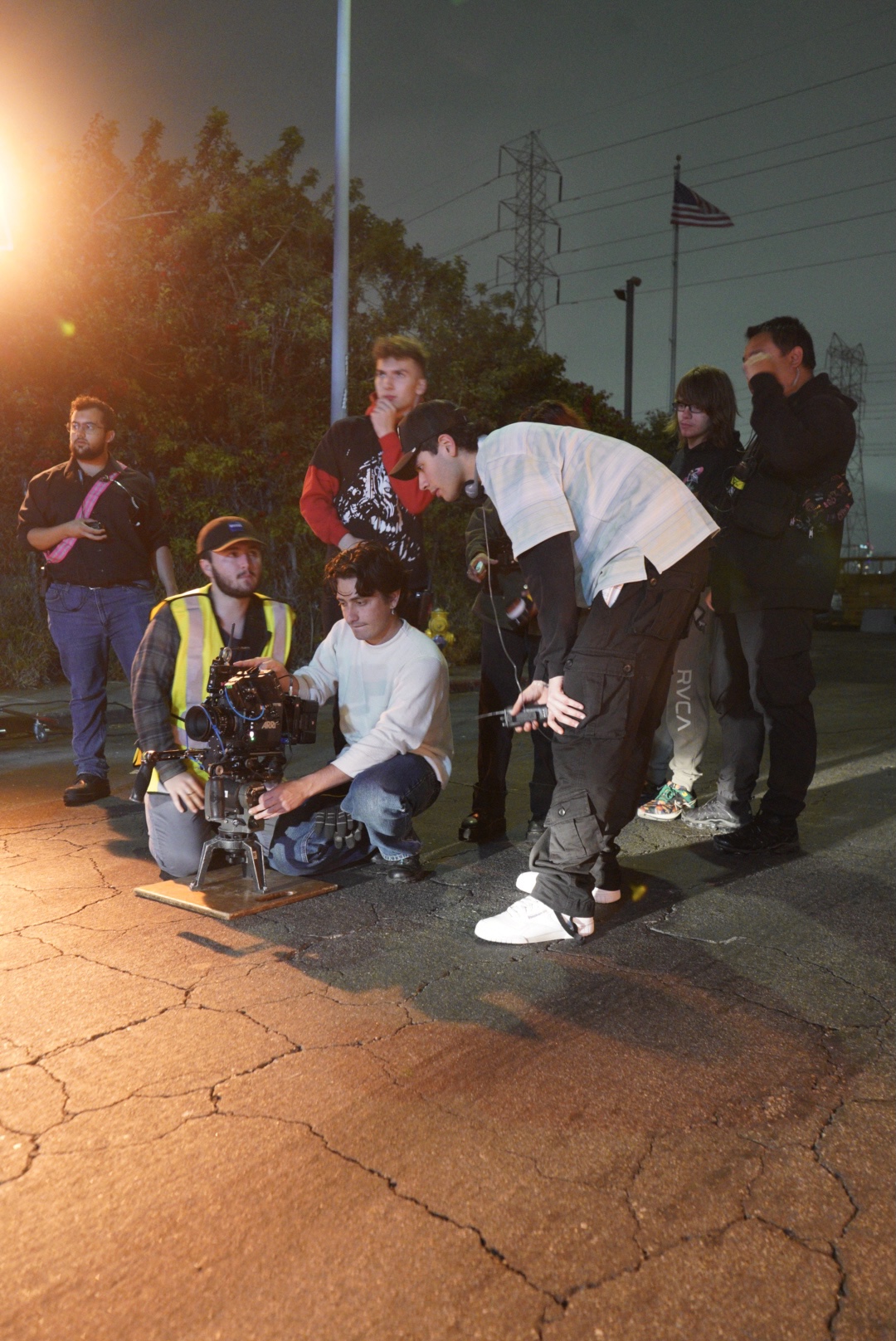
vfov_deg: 65.4
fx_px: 1043
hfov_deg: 46.5
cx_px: 448
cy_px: 670
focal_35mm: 28
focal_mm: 28
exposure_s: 1/25
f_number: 5
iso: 8000
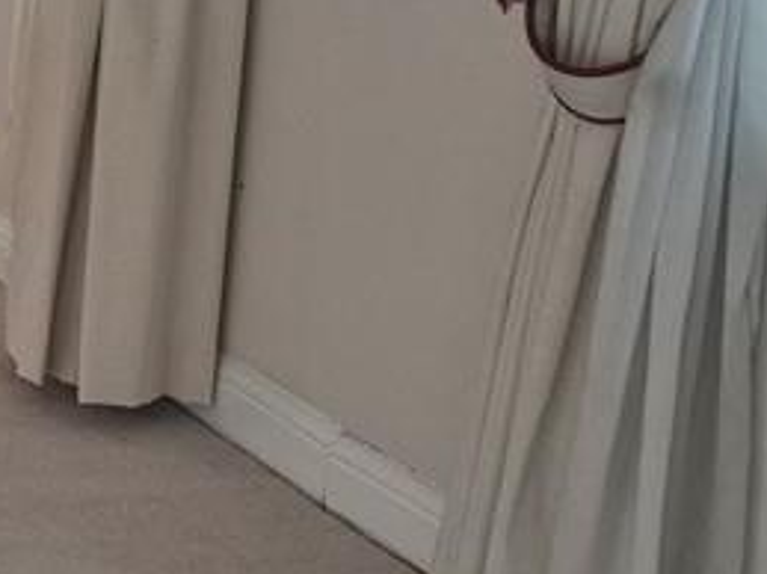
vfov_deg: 16.0
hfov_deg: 17.8
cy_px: 62
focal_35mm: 91
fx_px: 2015
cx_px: -560
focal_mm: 5.4
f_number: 1.8
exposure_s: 1/60
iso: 1000
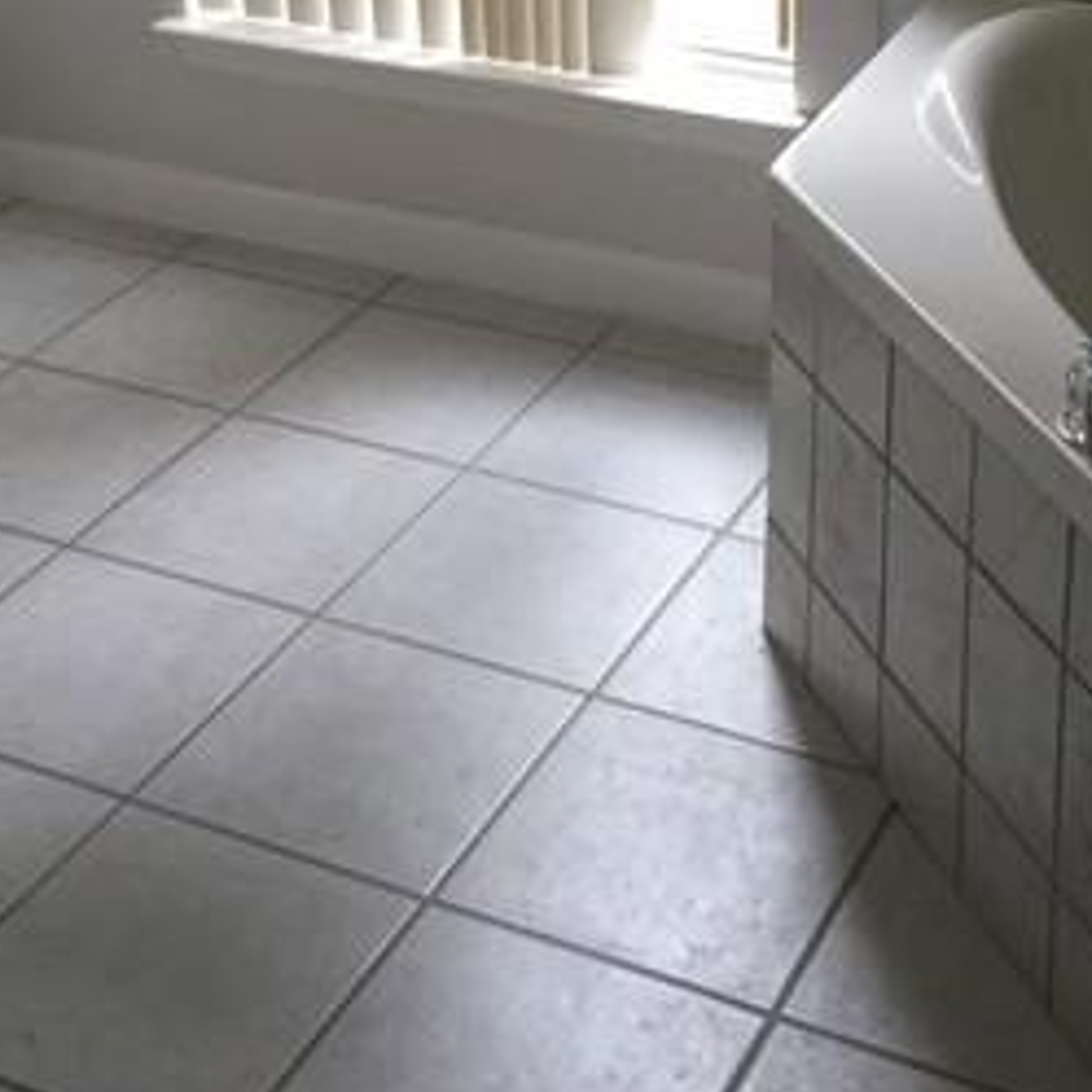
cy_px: 57
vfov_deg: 25.1
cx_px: 561
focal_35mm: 66
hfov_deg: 26.1
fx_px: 2356
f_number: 2.2
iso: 100
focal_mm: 4.15
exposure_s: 1/15
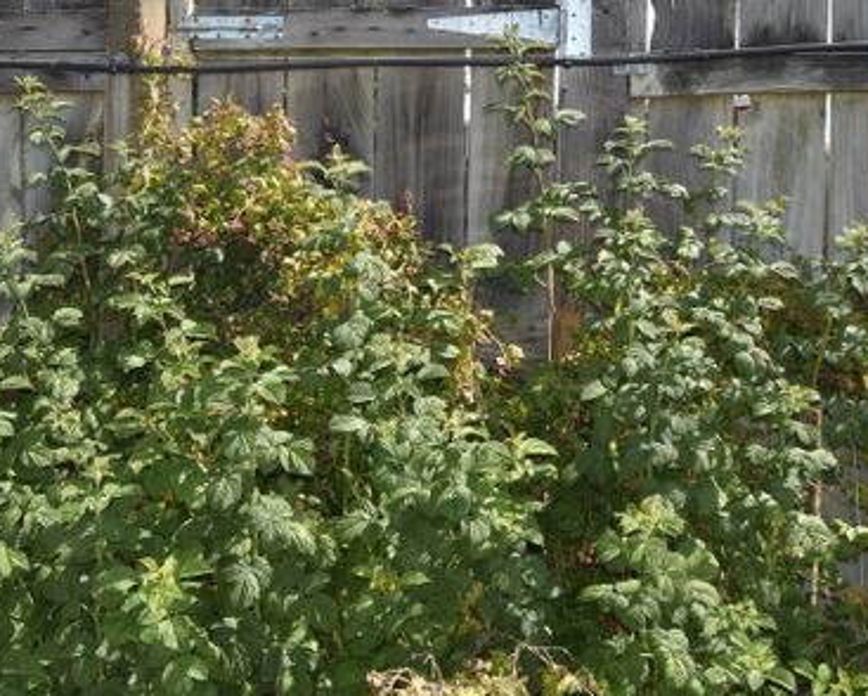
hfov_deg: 35.2
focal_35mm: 53
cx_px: 331
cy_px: 227
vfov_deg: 28.4
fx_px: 1362
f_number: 8
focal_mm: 18
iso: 100
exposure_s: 1/200
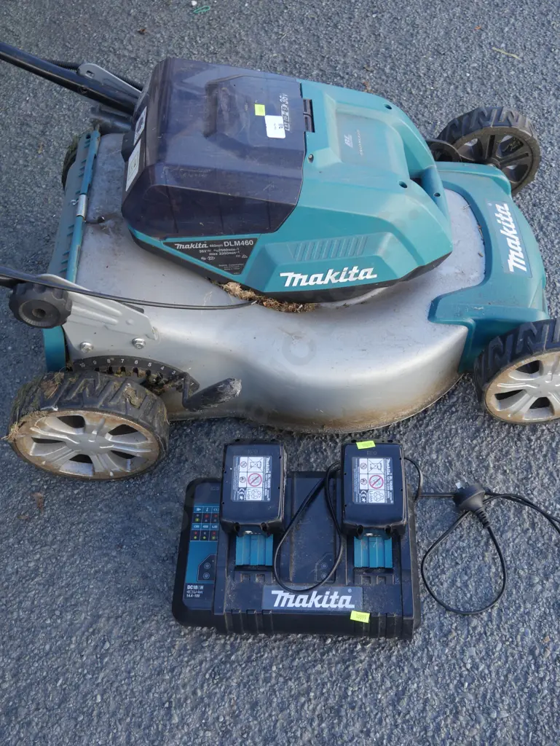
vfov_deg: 56.8
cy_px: 373
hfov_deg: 44.2
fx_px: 690
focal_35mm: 32
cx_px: 280
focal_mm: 16
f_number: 4.5
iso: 200
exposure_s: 1/160
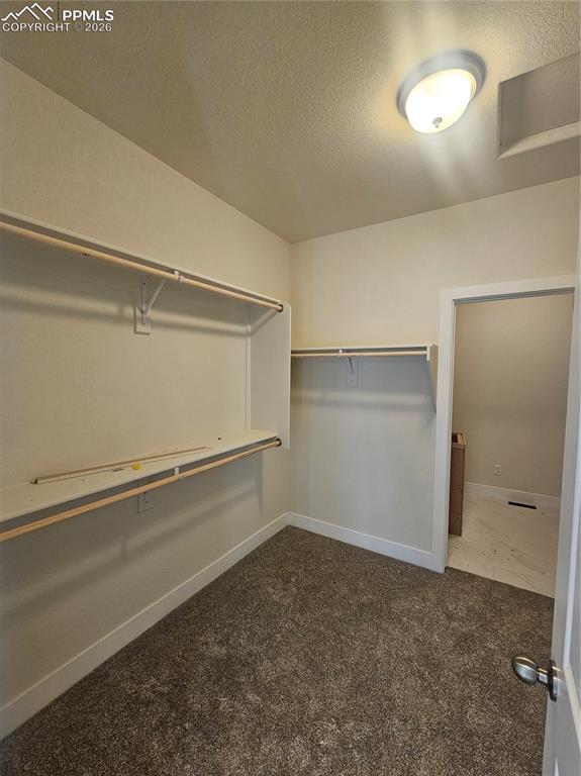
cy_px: 388
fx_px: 291
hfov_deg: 89.9
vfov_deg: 106.2
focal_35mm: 13
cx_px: 290
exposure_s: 1/60
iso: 160
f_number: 2.2
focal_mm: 2.2
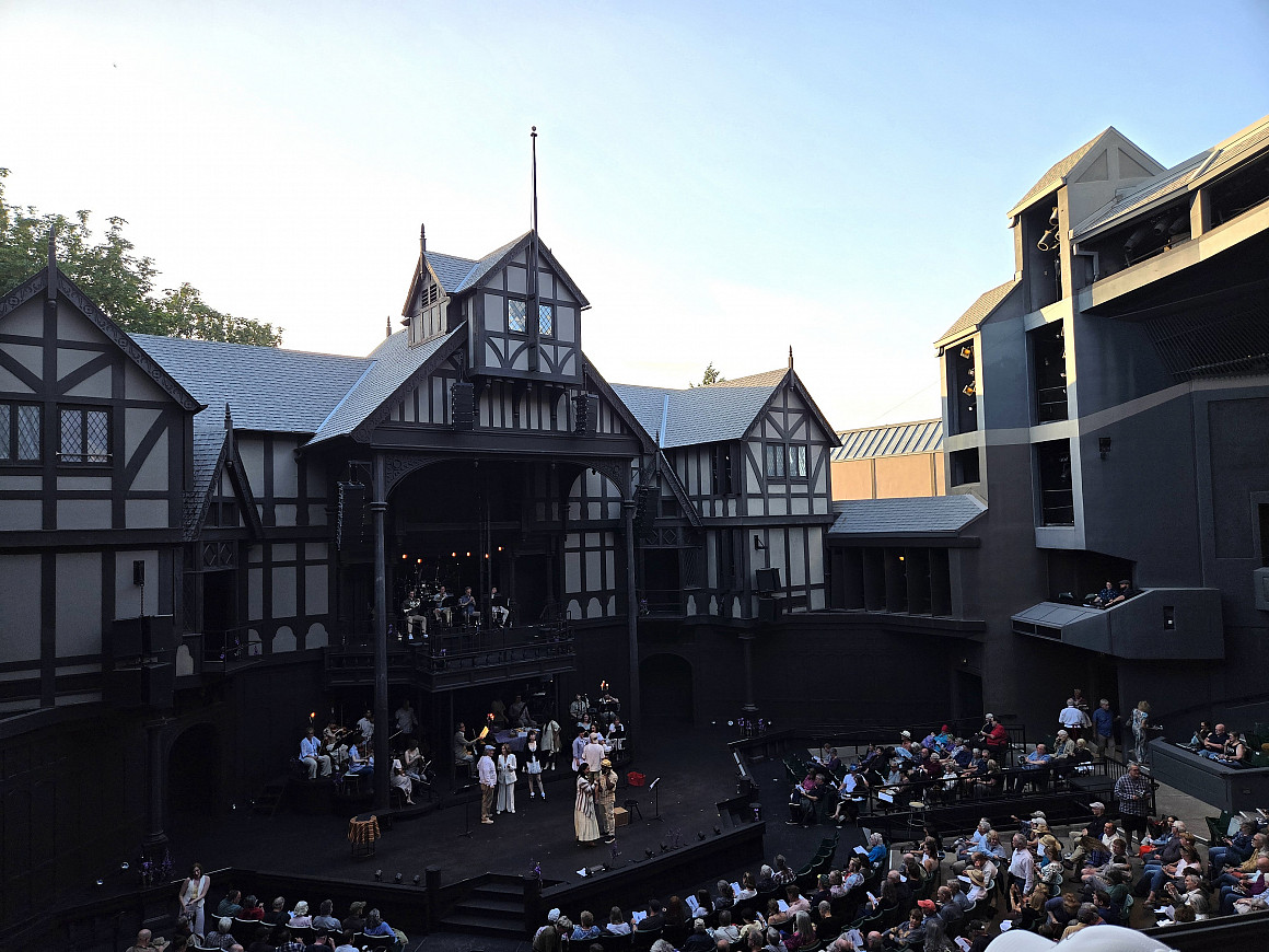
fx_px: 843
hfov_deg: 73.9
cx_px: 634
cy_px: 476
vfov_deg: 58.9
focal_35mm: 23
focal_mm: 5.4
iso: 25
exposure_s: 1/603
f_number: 1.8
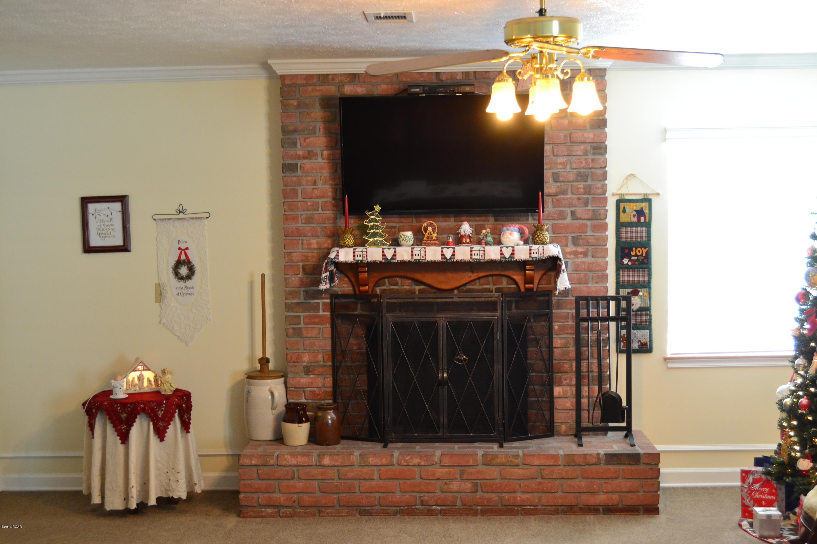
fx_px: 1089
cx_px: 408
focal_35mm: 48
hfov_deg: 41.1
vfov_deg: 28.1
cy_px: 272
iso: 800
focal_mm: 32
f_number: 4.5
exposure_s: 1/30
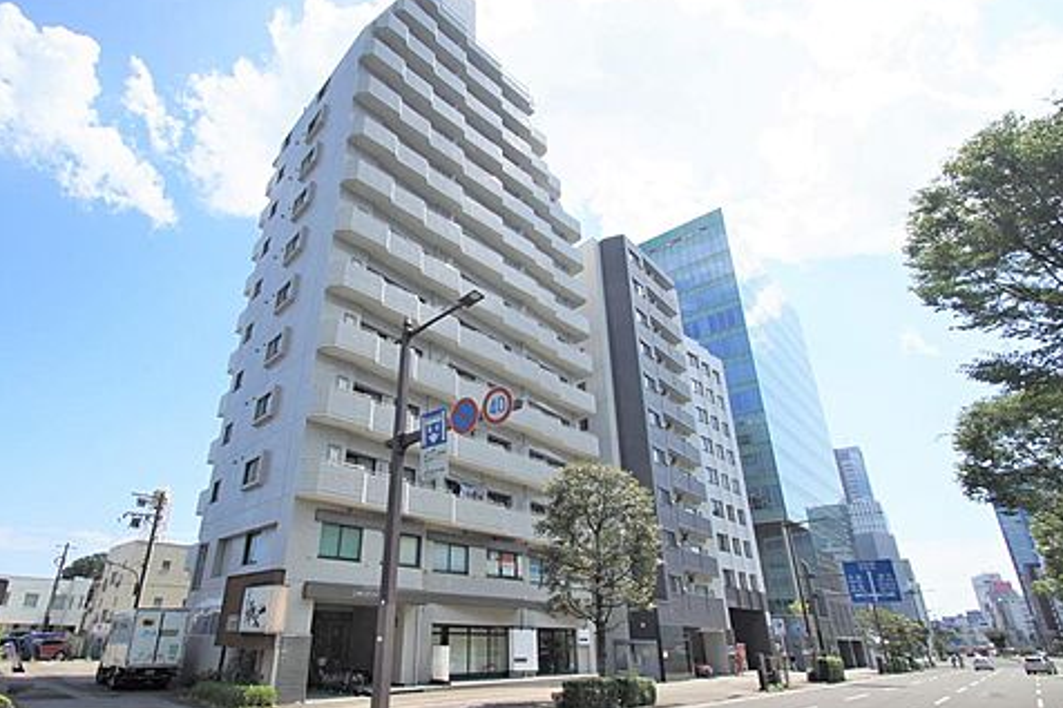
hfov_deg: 96.8
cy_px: 344
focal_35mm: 16
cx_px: 527
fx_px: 472
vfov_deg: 73.7
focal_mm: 10
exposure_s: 1/250
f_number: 7.1
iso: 100
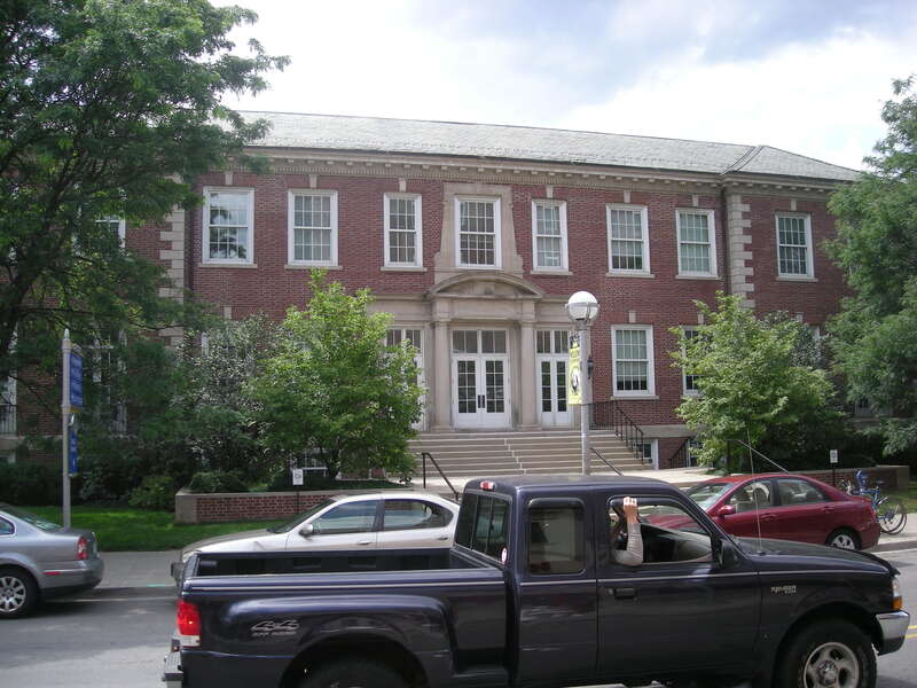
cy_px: 344
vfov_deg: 40.7
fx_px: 927
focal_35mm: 35
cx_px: 458
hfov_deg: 52.6
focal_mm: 5.7
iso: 50
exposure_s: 1/307
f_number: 2.8
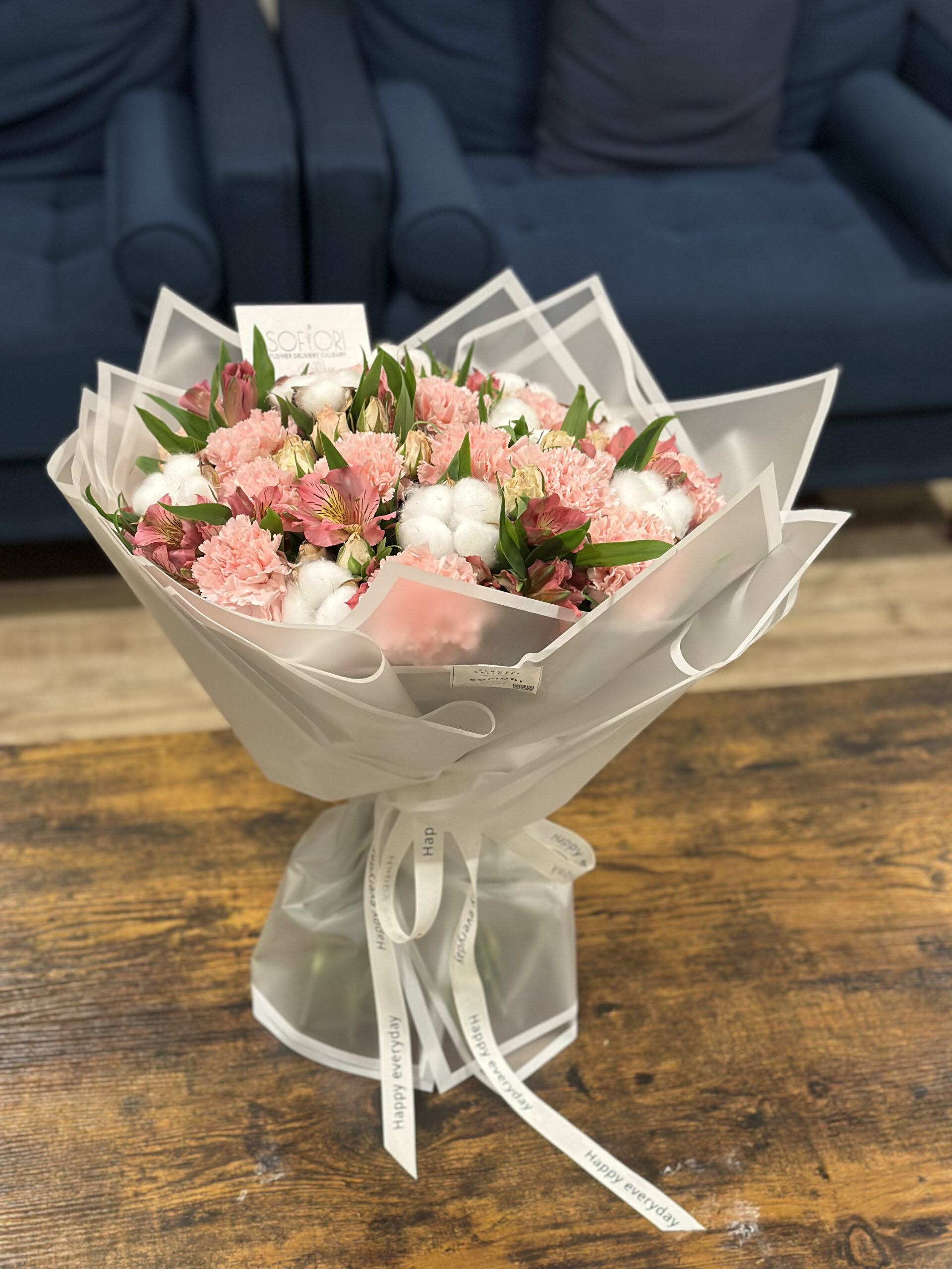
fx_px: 1760
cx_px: 476
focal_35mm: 48
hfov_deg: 30.3
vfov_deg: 39.7
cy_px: 634
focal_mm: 6.86
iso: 320
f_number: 1.78
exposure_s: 1/60
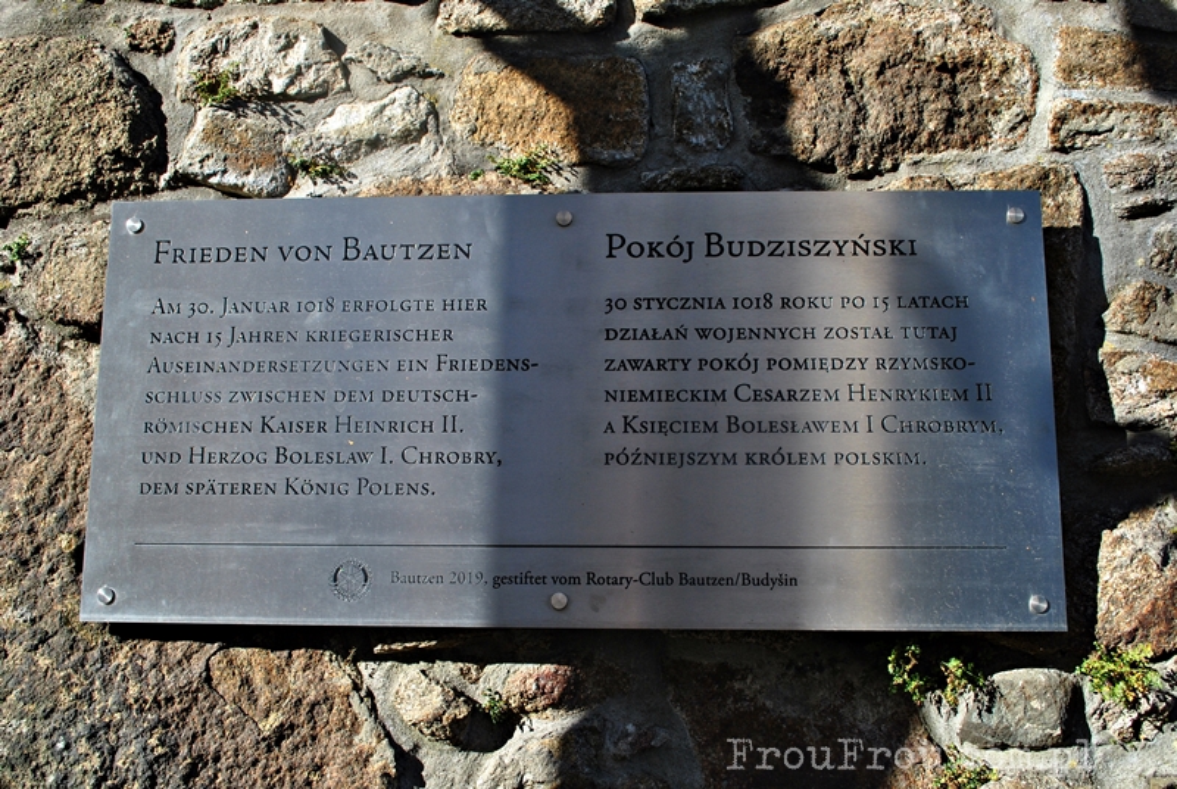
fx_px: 1179
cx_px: 588
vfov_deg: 37.0
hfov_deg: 53.1
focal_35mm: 36
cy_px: 394
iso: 200
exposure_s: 1/160
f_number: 10
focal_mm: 24
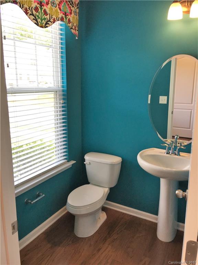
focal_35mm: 29
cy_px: 132
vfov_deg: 61.7
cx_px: 99
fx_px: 221
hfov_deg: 48.2
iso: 32
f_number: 2.2
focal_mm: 4.15
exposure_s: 1/60
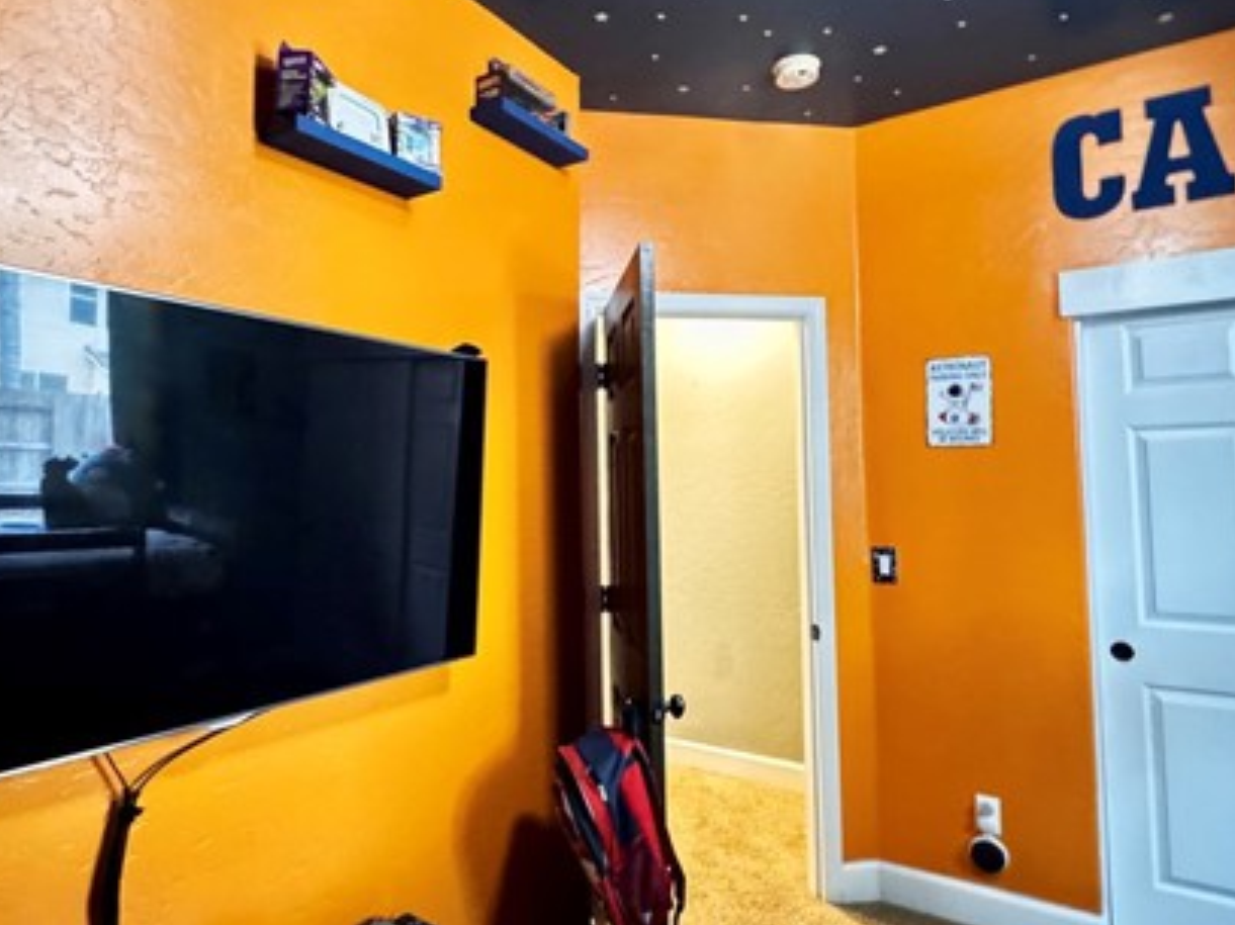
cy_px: 443
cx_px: 586
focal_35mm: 22
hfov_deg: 76.3
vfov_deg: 61.0
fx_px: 785
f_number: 2.2
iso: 2000
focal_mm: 2.22
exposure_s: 1/20
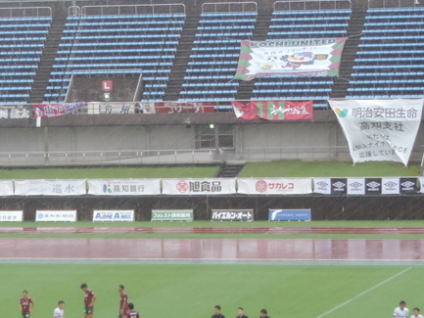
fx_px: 2377
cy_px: 223
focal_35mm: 194
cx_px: 126
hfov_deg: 10.2
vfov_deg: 7.7
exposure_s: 1/80
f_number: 4.2
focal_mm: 18.7
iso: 400
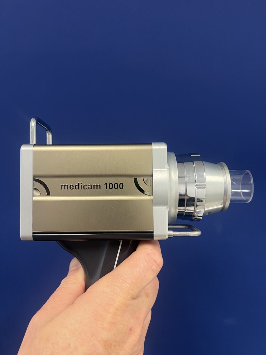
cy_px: 178
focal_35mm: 26
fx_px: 266
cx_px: 133
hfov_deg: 53.1
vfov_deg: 67.3
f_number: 1.5
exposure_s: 1/60
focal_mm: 5.7
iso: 125
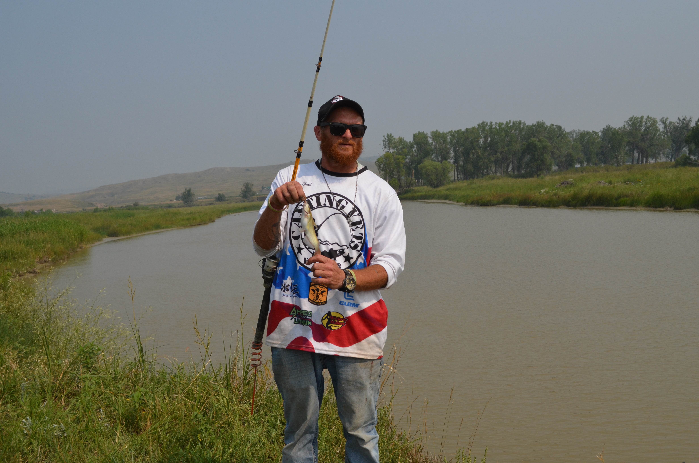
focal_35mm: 44
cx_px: 350
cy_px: 232
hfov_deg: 45.0
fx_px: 843
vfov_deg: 30.7
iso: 360
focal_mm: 29
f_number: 8
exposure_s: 1/2000
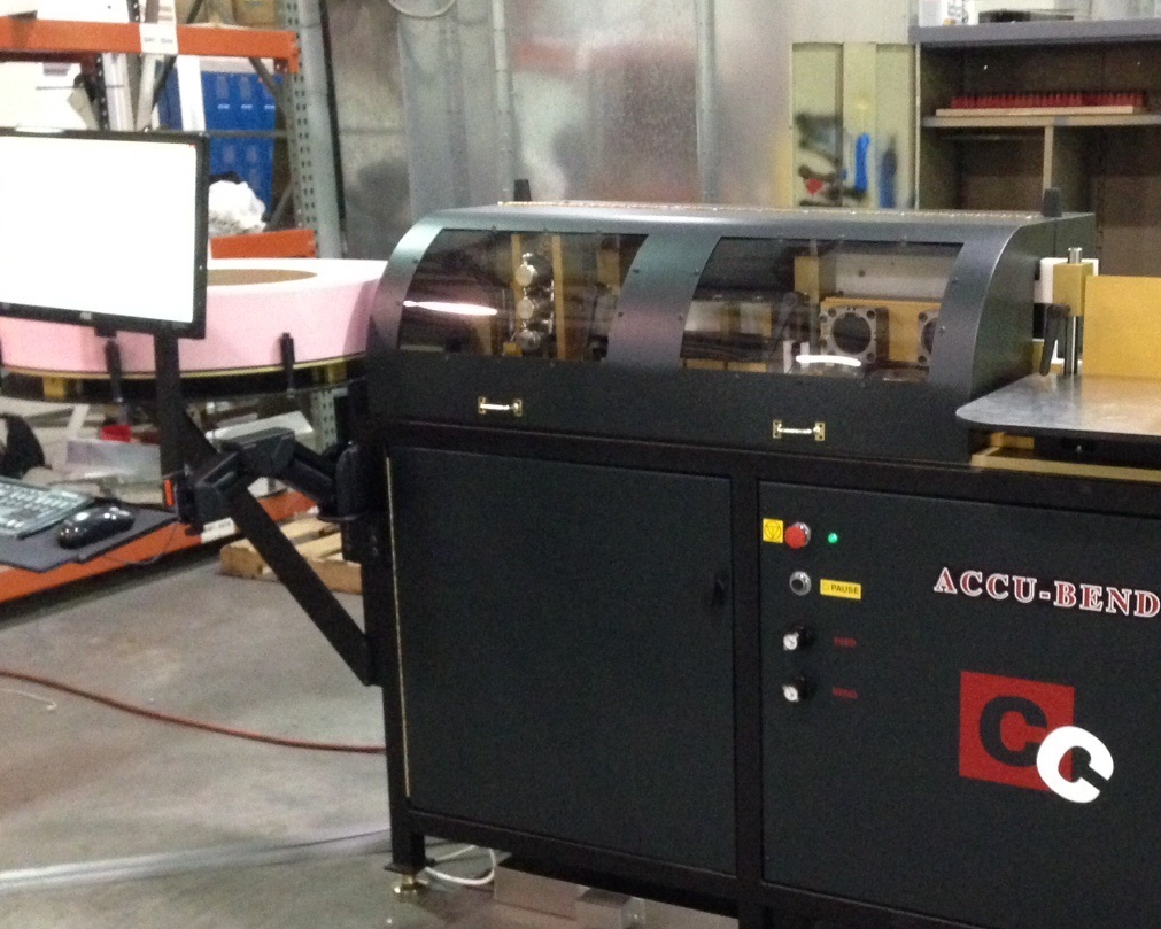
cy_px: 512
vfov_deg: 29.1
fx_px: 1787
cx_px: 806
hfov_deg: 35.5
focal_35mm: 52
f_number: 2.4
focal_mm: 4.12
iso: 640
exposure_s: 1/15
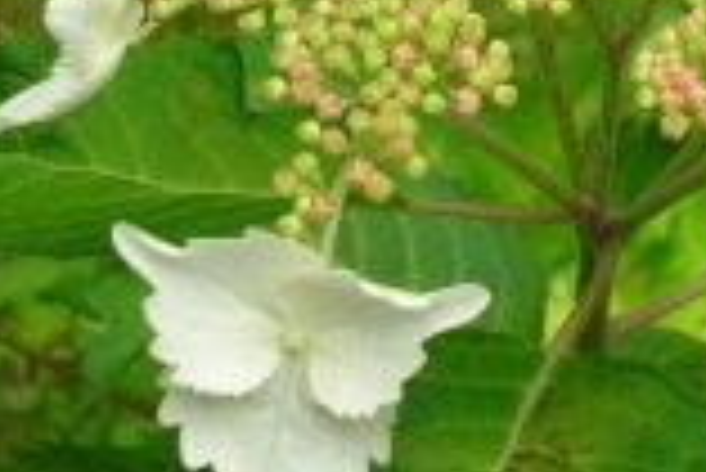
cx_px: 603
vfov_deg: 11.8
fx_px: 2277
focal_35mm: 116
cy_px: 58
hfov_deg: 17.4
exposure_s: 1/257
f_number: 2.8
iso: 50
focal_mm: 5.8
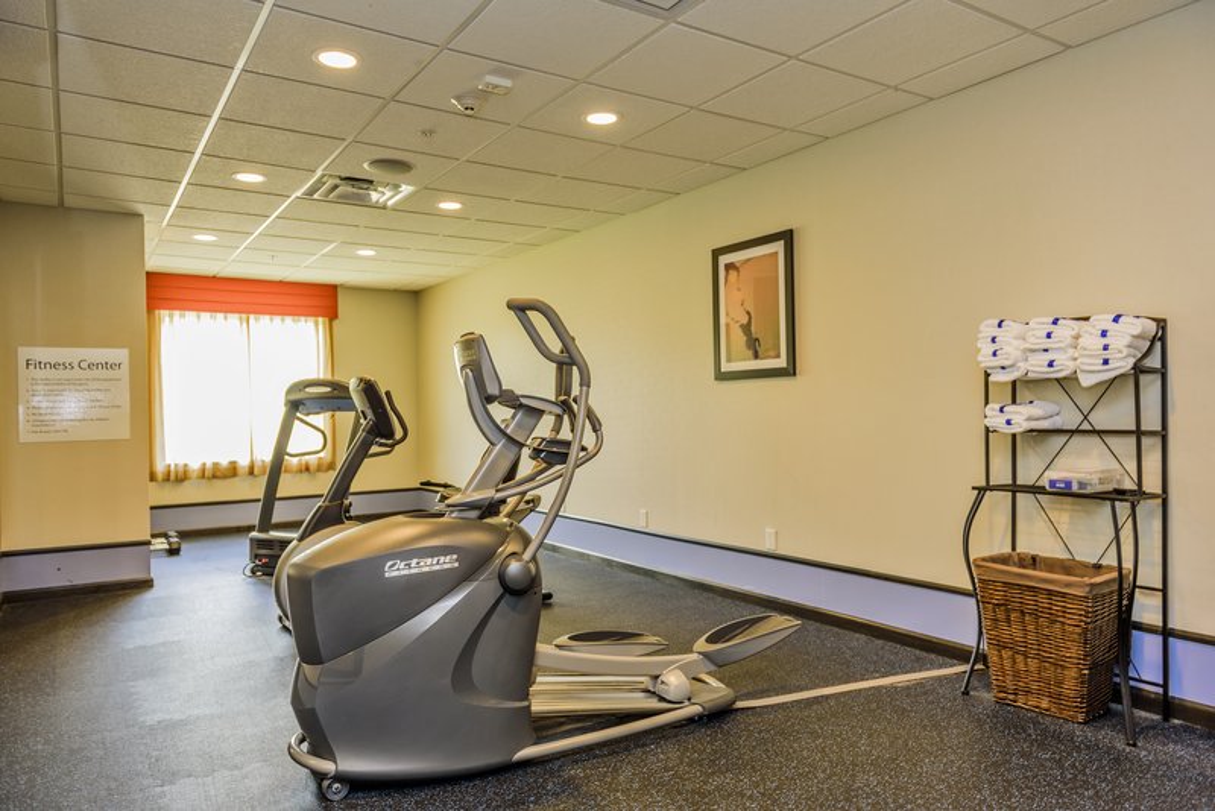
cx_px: 608
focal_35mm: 24
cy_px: 406
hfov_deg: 73.7
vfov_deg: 53.2
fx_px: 810
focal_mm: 24
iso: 500
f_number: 4
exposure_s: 1/25
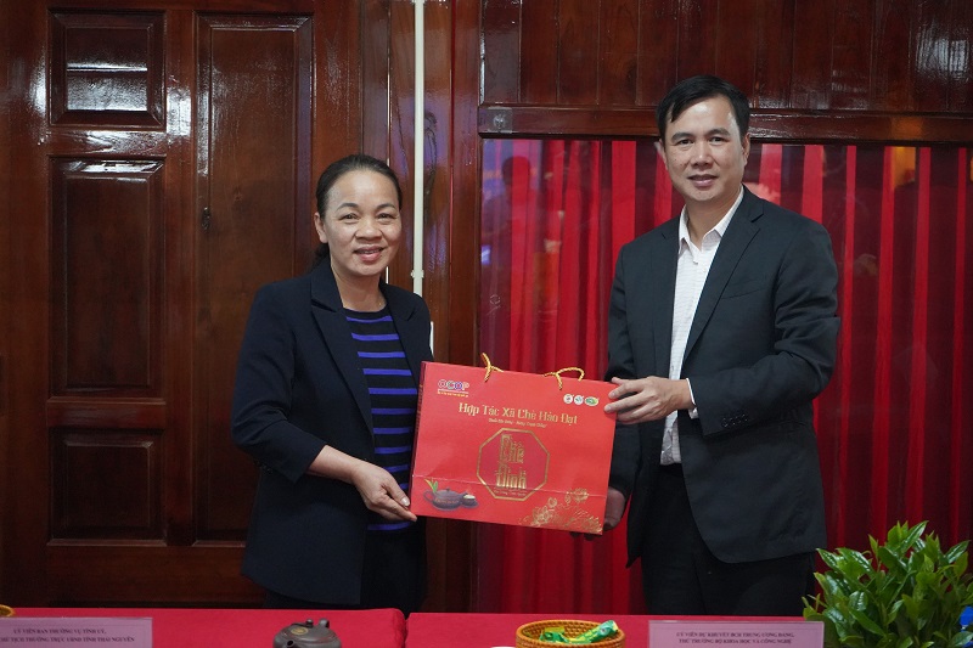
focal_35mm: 70
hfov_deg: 28.8
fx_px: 1891
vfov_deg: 19.4
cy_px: 324
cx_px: 486
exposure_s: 1/160
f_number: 5.6
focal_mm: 70
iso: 12800
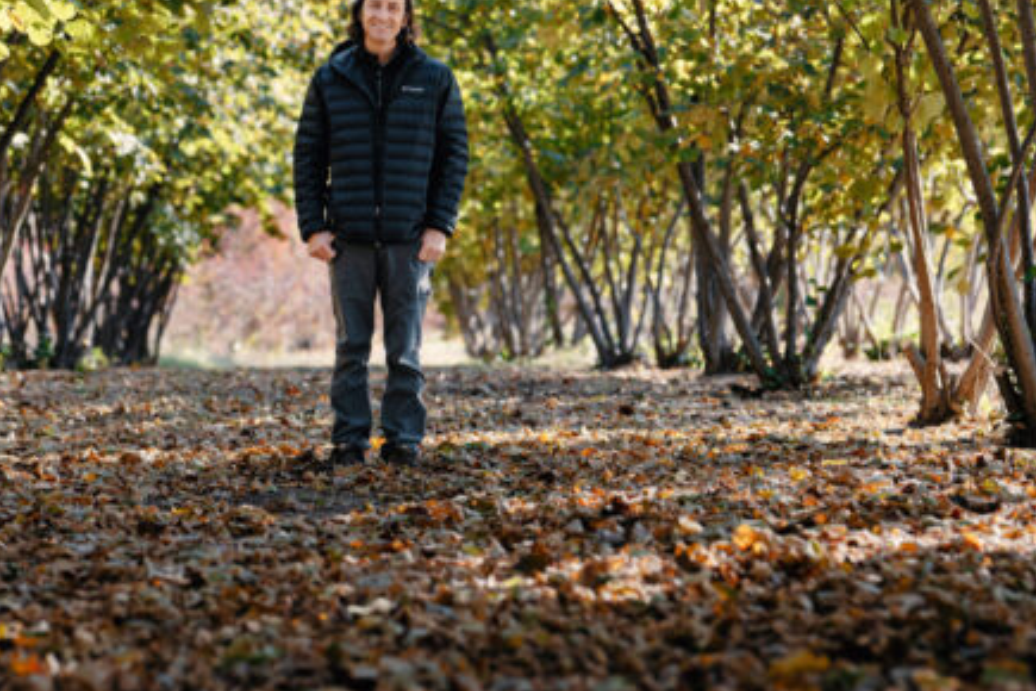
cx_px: 426
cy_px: 105
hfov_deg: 13.7
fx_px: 4316
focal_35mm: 150
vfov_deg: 9.1
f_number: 2.8
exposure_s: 1/400
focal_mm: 85
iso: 100
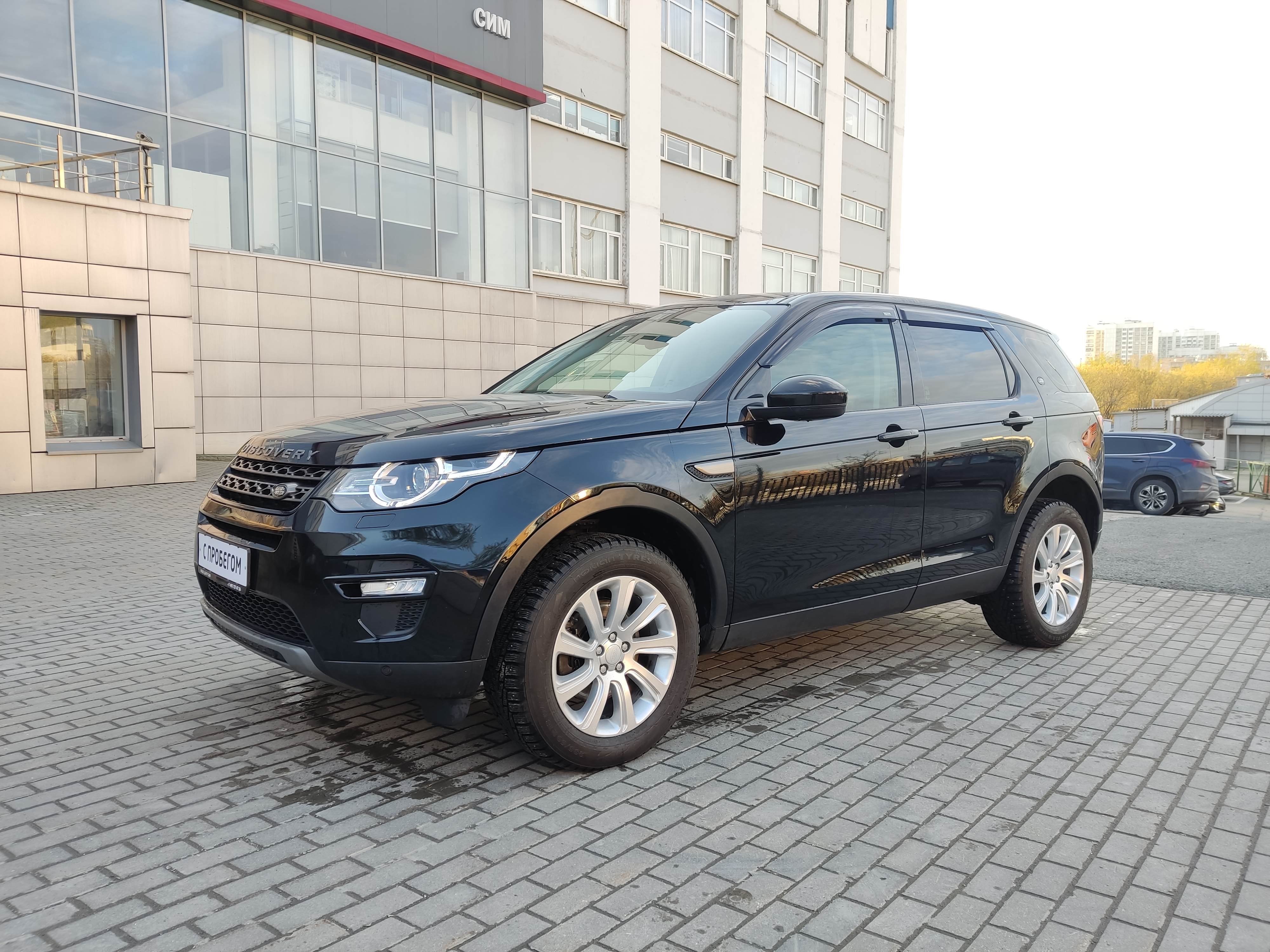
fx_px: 917
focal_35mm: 25
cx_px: 635
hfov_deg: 69.4
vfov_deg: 54.9
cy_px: 476
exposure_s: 1/100
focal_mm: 4.71
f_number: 1.79
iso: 55
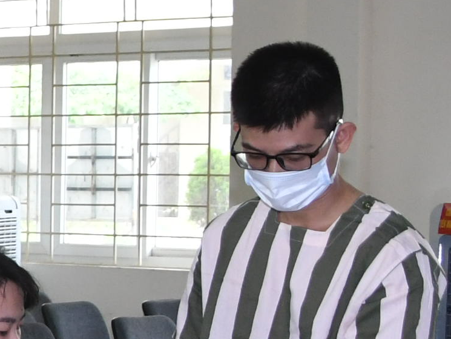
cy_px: 186
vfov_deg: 8.8
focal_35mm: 170
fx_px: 2211
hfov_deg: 10.0
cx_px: -676
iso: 1000
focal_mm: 21
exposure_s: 1/200
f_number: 4
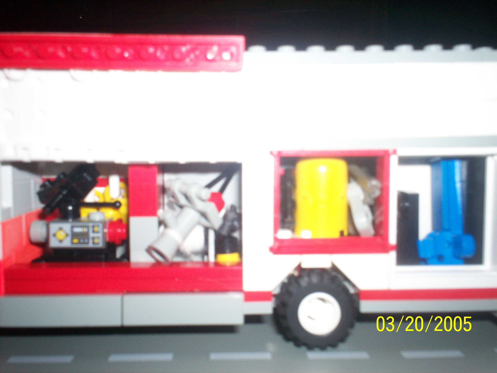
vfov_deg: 39.7
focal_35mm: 36
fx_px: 517
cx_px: 248
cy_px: 186
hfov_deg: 51.4
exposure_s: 1/60
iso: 140
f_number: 4.5
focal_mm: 6
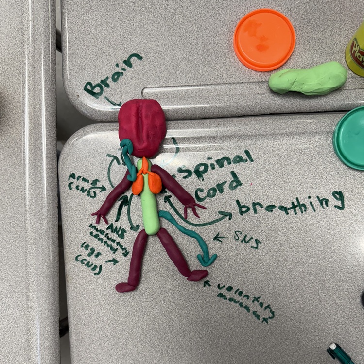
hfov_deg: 55.6
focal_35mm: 29
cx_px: 178
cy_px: 222
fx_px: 345
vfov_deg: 55.1
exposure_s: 1/120
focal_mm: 6.76
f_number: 1.78
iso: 200
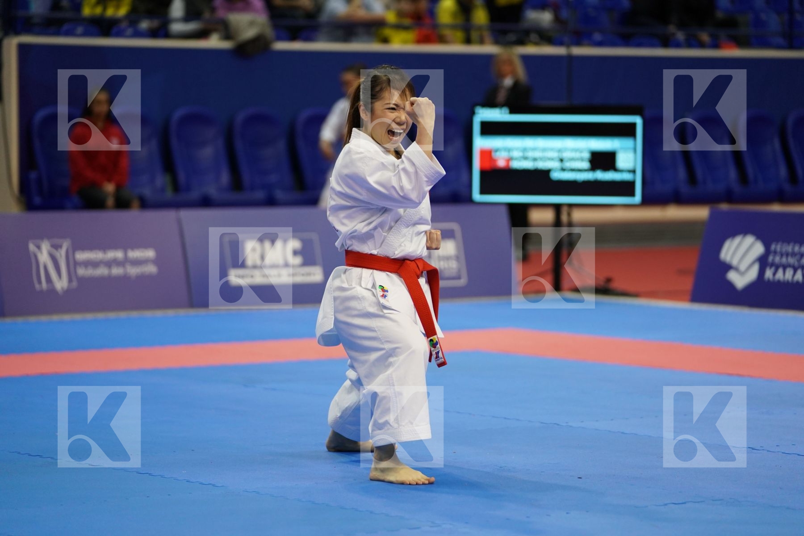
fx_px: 3015
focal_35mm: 135
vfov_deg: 10.2
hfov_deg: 15.2
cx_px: 402
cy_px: 268
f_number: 2.8
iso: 1600
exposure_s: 1/500
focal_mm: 135
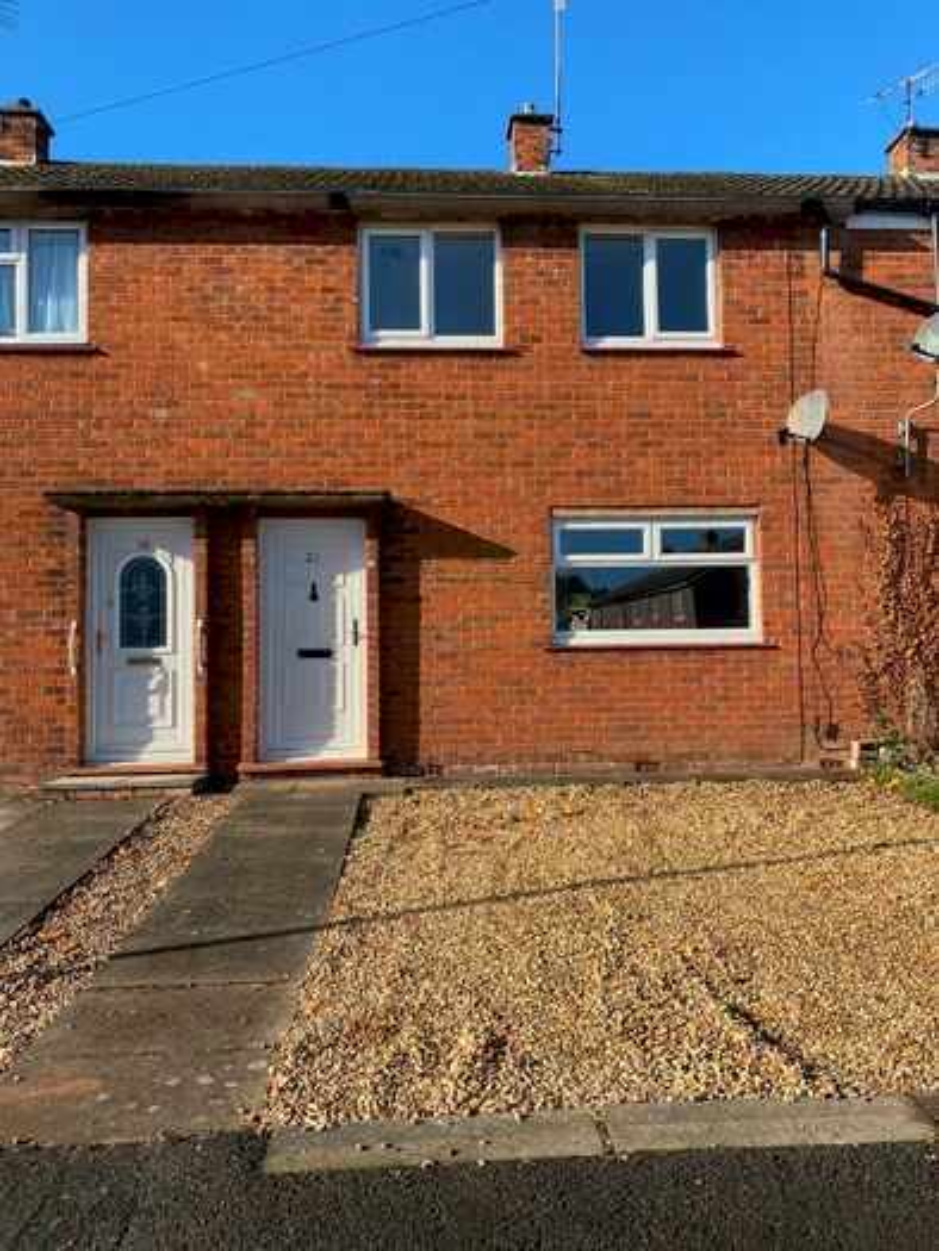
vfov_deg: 67.3
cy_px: 626
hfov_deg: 53.1
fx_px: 940
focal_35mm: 26
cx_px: 470
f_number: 1.8
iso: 32
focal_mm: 4.25
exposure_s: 1/1629
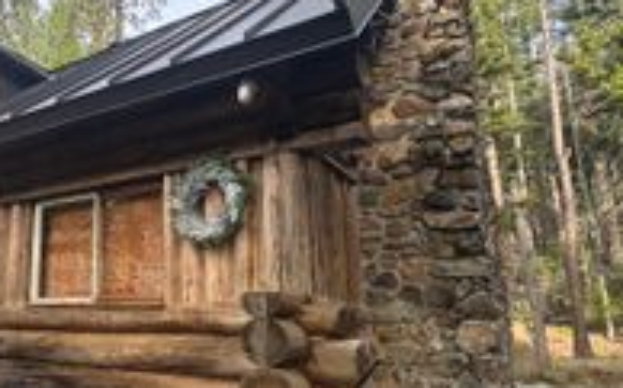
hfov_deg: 51.4
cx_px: 63
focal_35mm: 33
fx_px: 560
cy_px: 229
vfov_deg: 38.1
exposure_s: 1/208
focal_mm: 2.22
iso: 40
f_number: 2.2
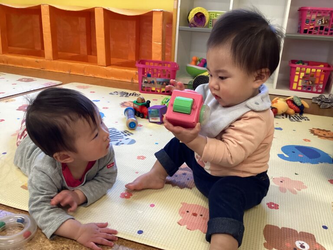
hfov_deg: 58.4
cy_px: 125
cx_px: 166
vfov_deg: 45.4
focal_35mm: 31
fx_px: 298
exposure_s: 1/60
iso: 200
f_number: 2.4
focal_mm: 3.3
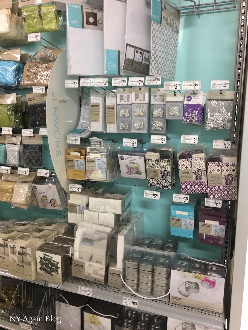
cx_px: 124
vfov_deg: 61.7
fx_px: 277
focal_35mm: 29
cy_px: 165
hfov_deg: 48.2
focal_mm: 4.15
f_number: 2.2
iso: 100
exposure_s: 1/30
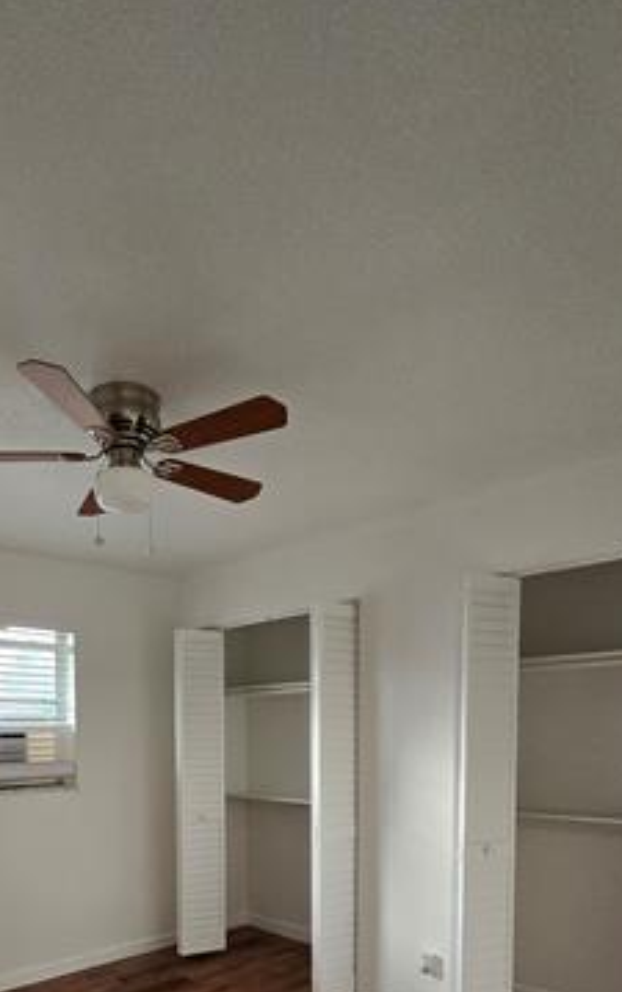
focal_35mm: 23
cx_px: 174
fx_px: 623
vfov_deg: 70.6
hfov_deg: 51.4
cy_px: 771
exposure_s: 1/100
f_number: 2.2
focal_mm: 2.2
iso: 320
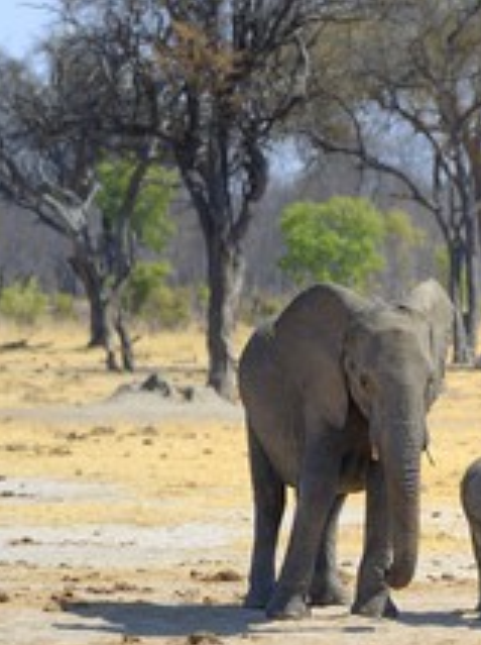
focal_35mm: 532
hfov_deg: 2.8
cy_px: 324
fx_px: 9886
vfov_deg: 3.7
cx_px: 626
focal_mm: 280
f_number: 10
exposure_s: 1/500
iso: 400
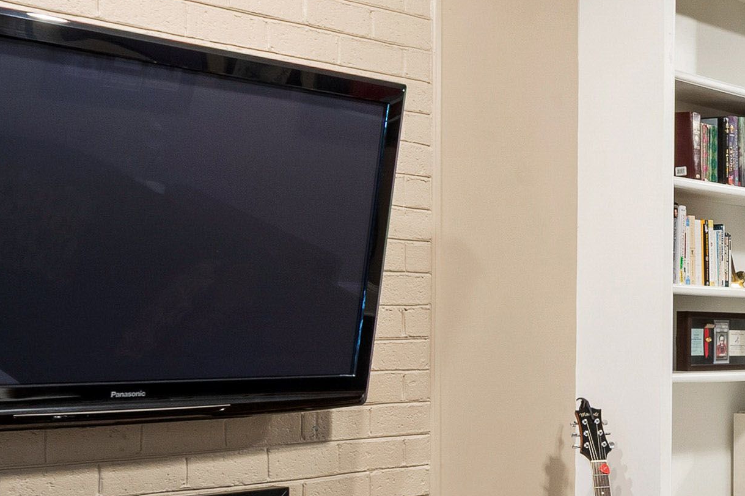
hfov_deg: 26.6
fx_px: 1407
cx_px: 874
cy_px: 345
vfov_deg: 19.9
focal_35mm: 68
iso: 100
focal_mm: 10
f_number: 8
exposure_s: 2.5
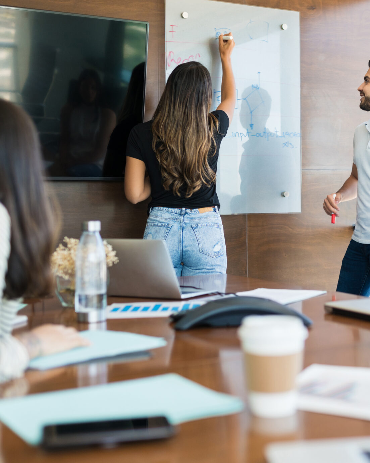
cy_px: 217
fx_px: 835
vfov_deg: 31.0
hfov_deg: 24.6
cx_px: 287
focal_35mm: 61
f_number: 1.8
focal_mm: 35
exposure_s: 1/100
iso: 400
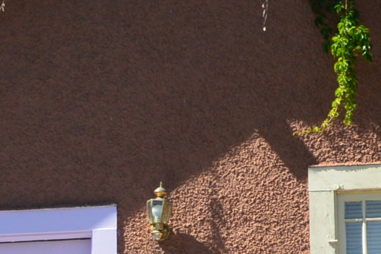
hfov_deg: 12.6
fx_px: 1725
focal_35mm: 163
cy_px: 431
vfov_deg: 8.2
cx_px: 90
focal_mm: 20
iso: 400
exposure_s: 1/160
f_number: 9
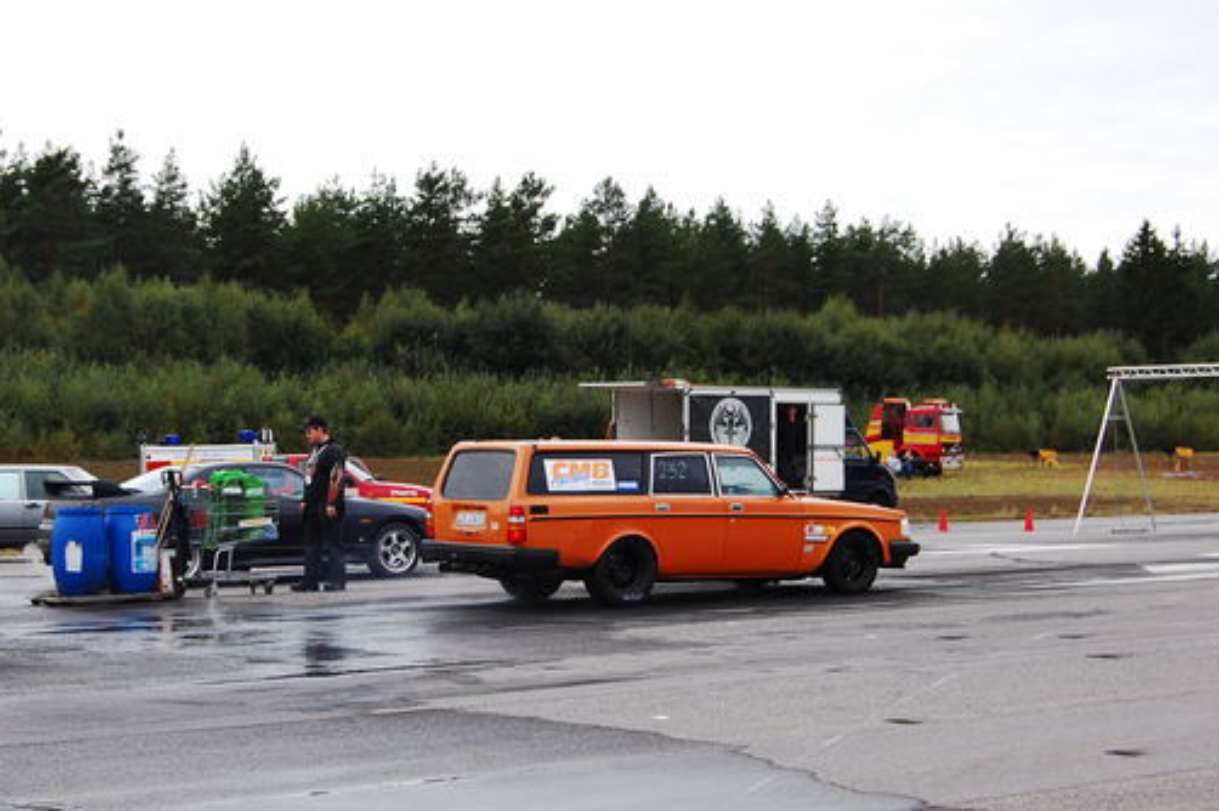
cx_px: 457
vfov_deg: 20.9
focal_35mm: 65
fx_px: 2199
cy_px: 437
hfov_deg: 30.8
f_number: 6.3
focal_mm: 34
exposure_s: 1/250
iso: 200
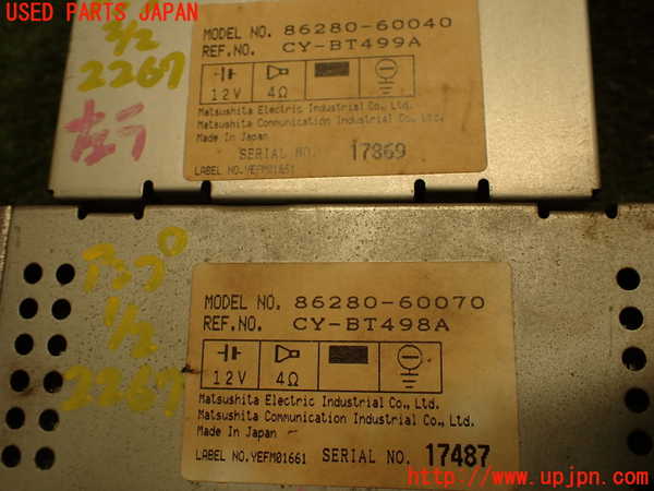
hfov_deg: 56.8
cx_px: 327
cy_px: 246
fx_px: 605
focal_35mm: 32
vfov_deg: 44.2
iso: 200
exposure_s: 1/60
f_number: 2.4
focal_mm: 5.79
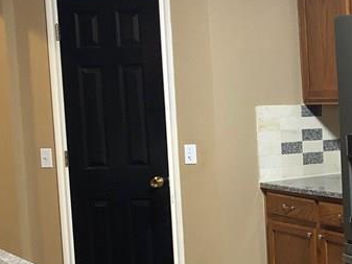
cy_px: 173
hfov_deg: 21.2
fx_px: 865
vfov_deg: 17.3
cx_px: 439
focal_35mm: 85
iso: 100
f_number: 1.8
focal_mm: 3.99
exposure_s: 1/15
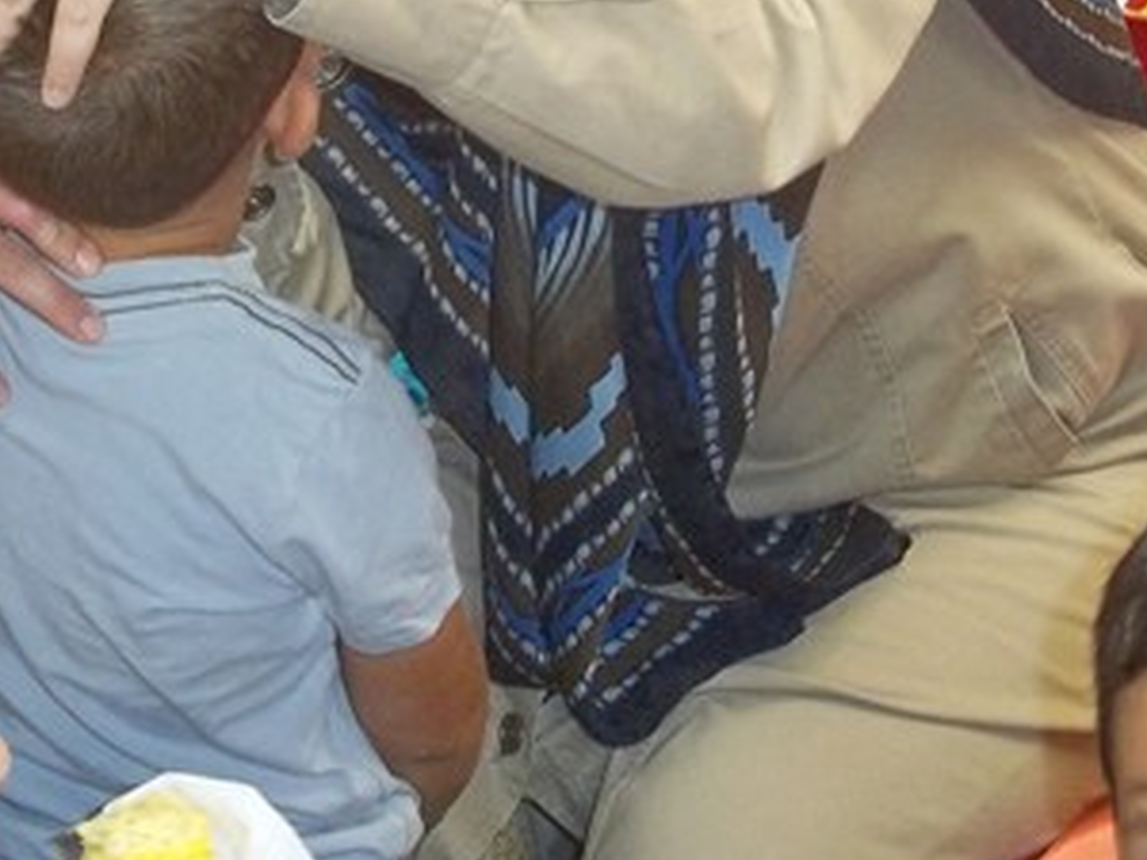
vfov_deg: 14.9
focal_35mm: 96
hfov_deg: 20.3
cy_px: -164
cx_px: 329
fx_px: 3181
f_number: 3.1
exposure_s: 1/60
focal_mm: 6.5
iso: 160
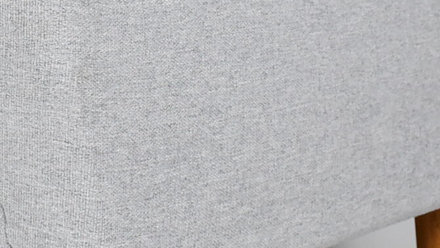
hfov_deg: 16.7
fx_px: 1470
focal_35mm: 126
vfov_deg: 9.5
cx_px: 6
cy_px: -37
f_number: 5
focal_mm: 18
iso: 800
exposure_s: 1/125
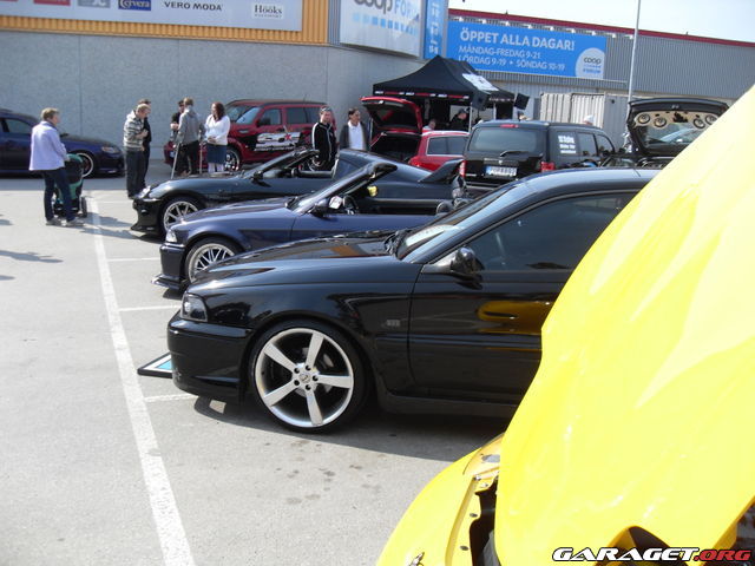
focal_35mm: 34
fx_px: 742
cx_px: 378
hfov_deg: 54.0
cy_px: 283
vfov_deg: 41.8
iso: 80
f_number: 7
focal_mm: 6.3
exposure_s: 1/125
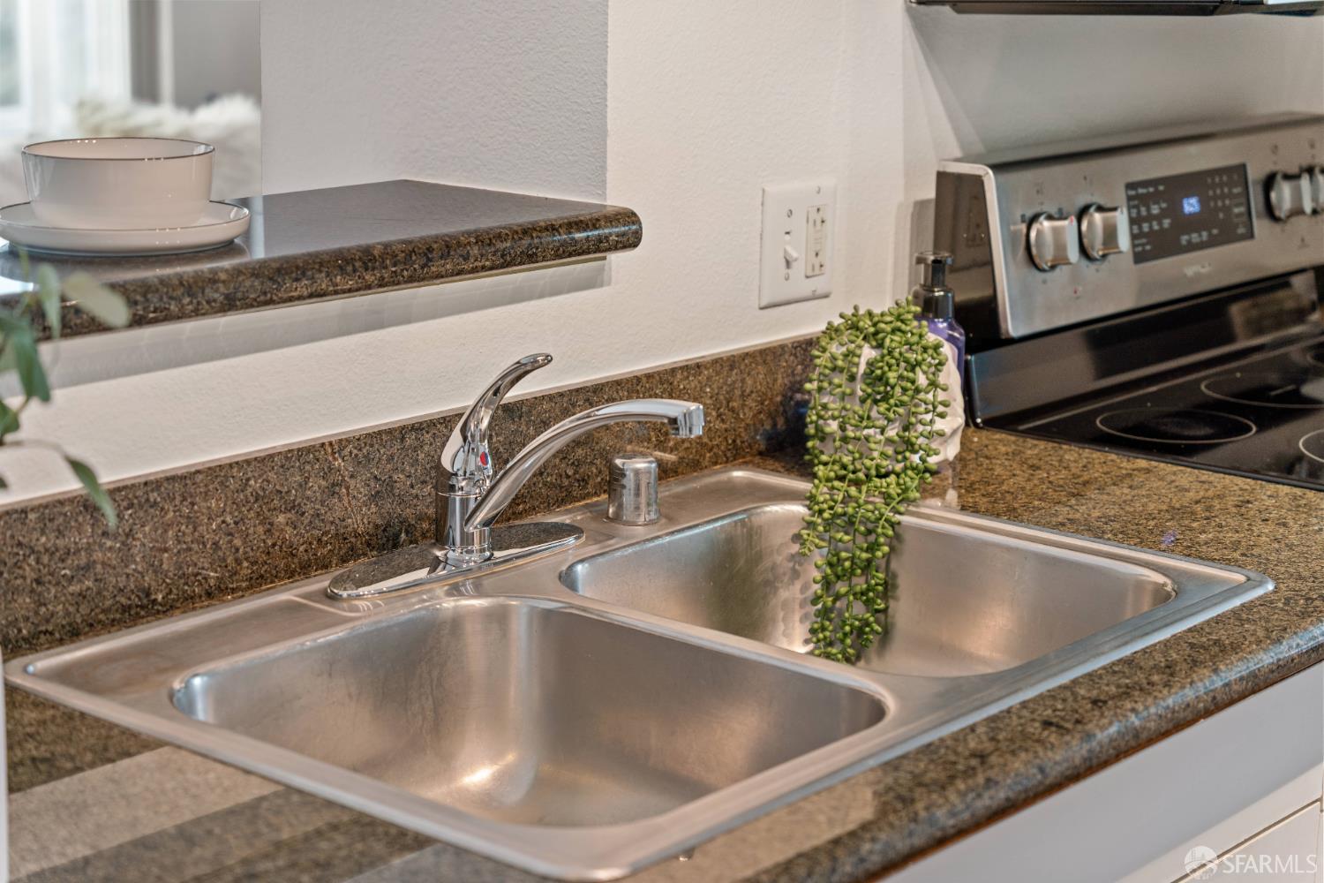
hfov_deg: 30.5
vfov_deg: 20.6
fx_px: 2427
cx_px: 662
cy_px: 442
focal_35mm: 66
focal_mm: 66
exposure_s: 1/20
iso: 200
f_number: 4
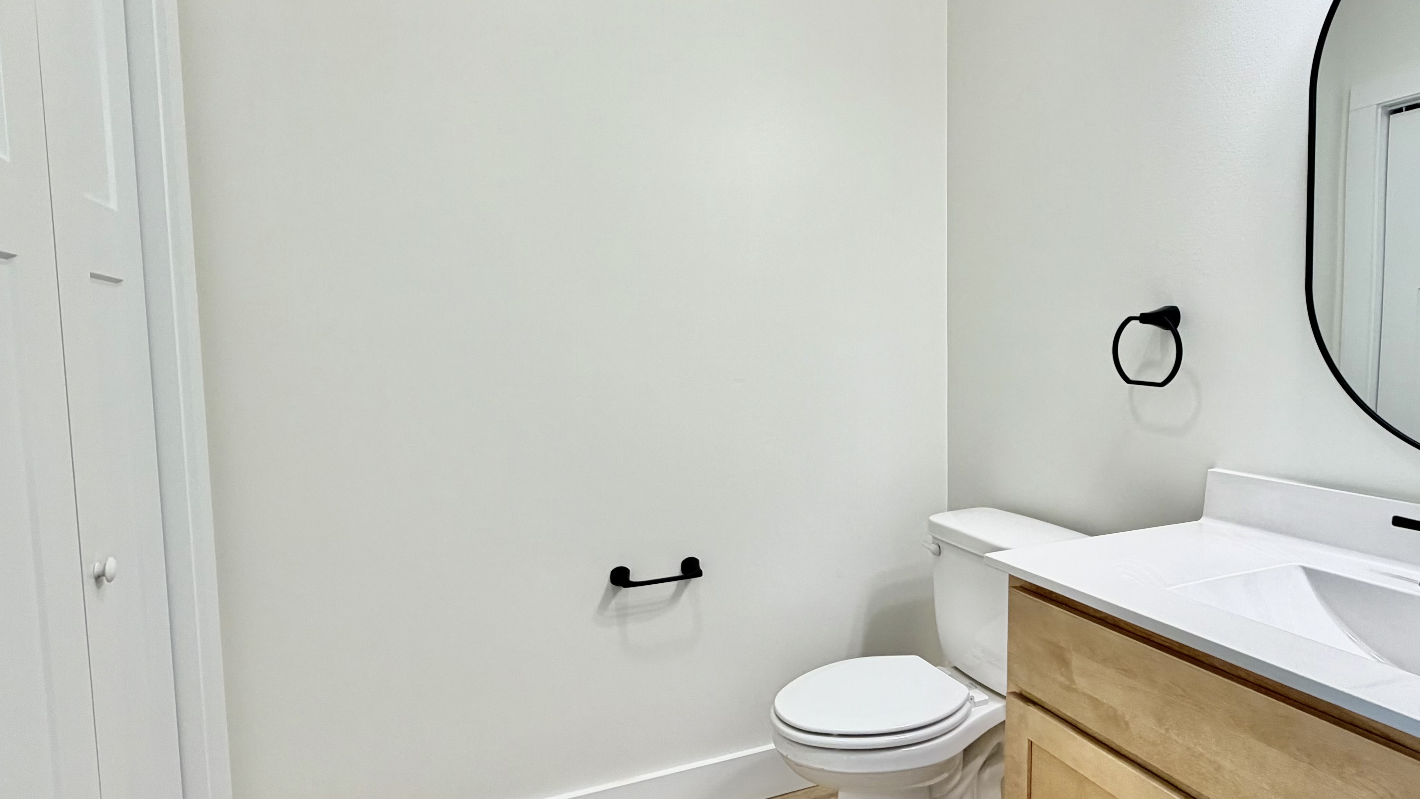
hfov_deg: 83.7
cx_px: 763
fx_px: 791
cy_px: 397
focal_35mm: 21
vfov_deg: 53.6
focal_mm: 2.22
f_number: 2.2
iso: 200
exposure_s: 1/60
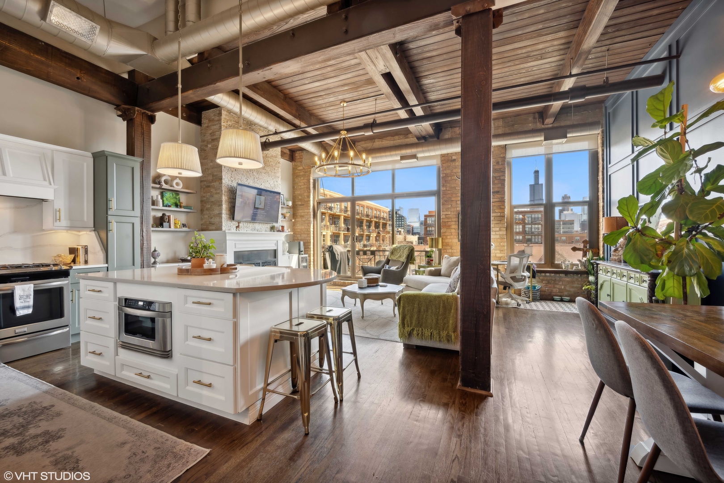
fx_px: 282
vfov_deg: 81.2
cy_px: 242
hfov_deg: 104.3
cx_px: 362
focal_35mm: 14
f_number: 9.5
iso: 200
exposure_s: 1/30
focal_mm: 14
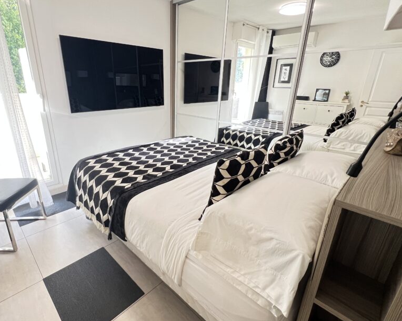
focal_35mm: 17
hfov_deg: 89.4
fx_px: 202
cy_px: 158
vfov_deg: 77.0
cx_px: 181
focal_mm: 1.57
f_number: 1.8
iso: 250
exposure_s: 1/50
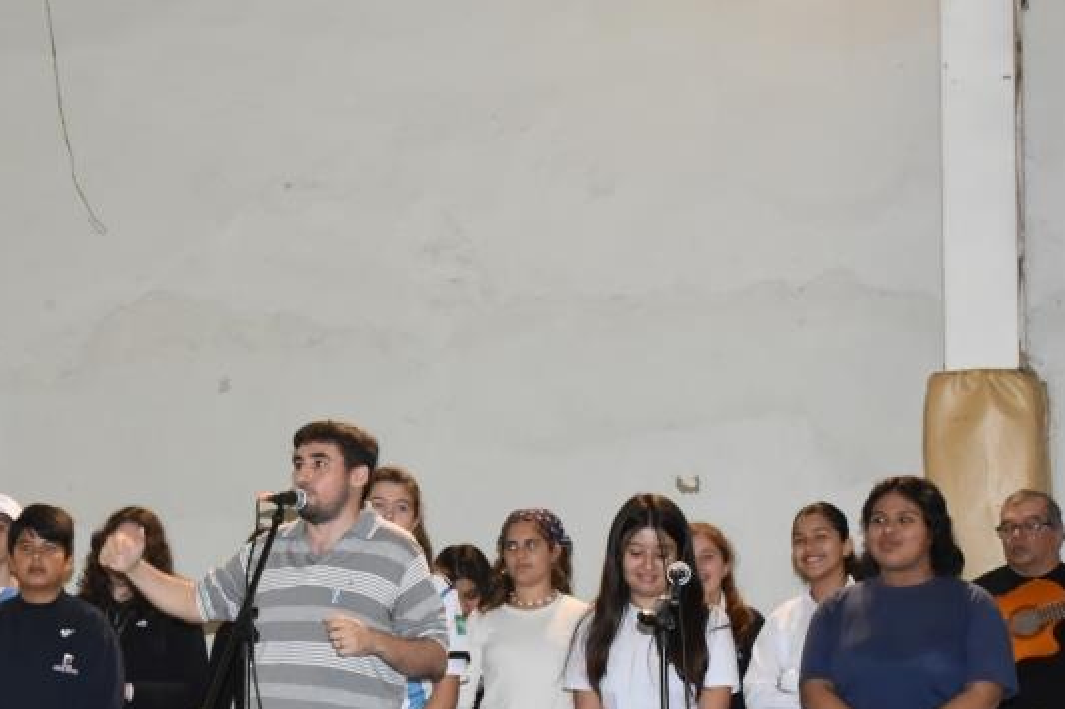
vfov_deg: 13.9
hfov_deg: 20.6
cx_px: 216
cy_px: 598
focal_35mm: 98
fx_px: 2898
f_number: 5.6
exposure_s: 1/60
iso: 1600
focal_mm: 34
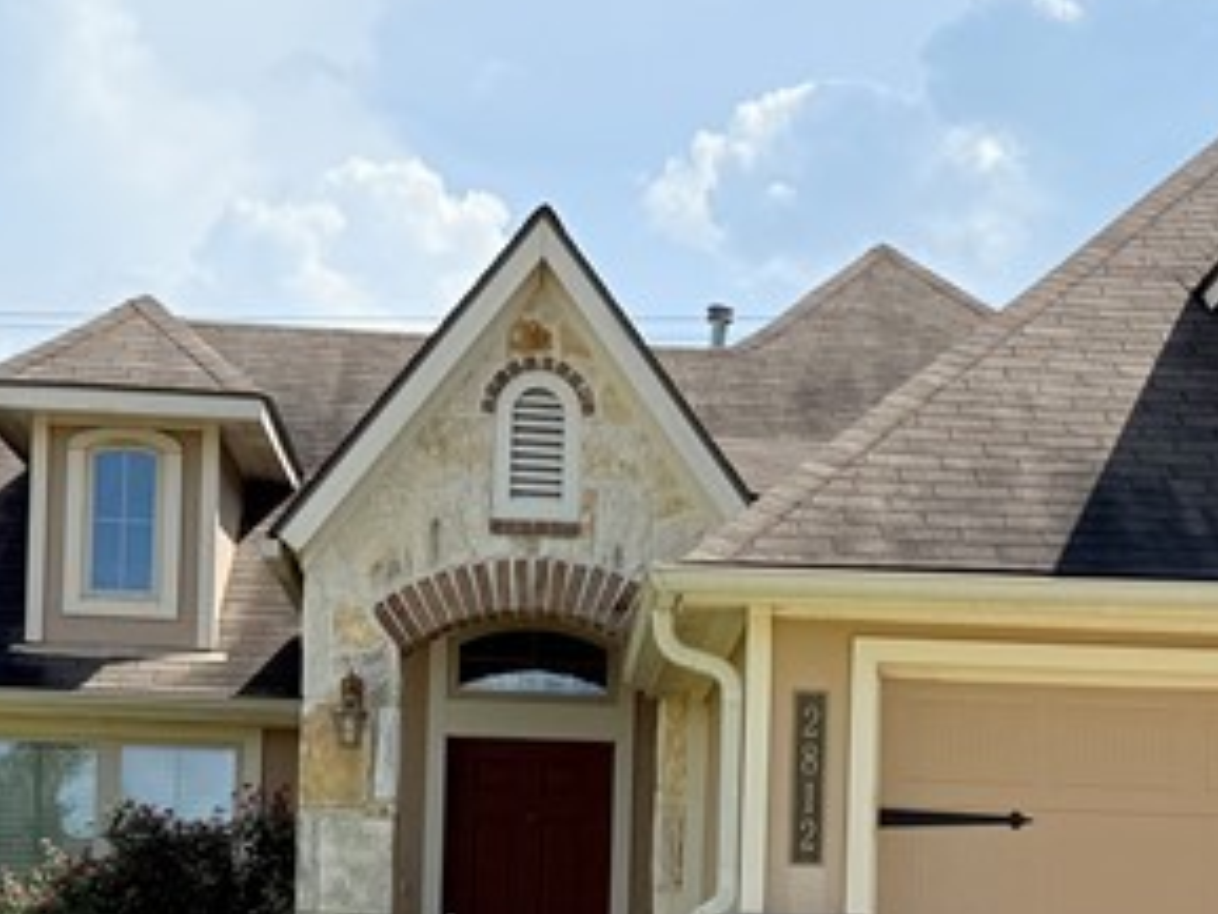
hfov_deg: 22.9
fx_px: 2992
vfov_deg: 17.0
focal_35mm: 85
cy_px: 897
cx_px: 797
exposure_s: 1/8130
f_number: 1.78
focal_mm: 6.76
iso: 80
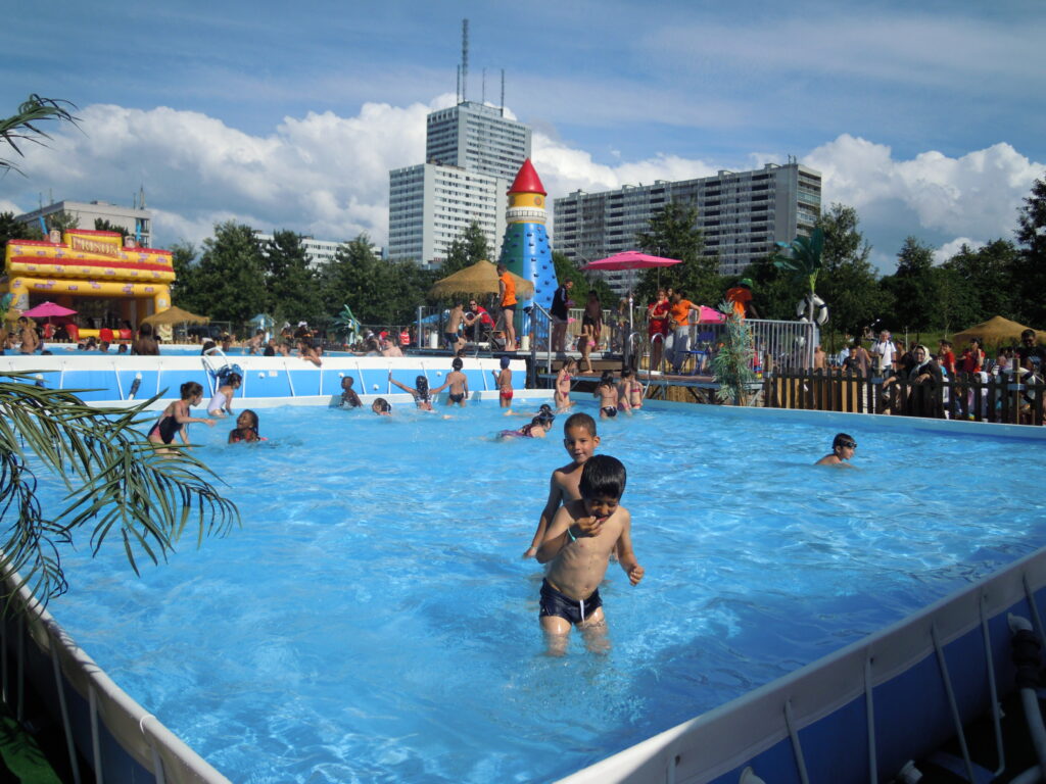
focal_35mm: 28
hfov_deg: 63.4
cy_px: 392
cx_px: 523
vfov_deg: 49.7
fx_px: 846
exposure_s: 1/400
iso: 100
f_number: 7.6
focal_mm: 5
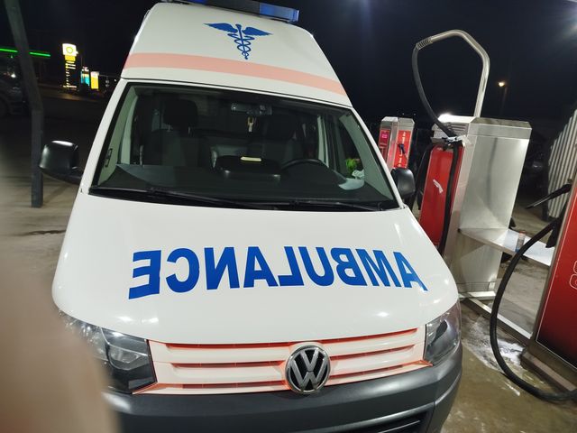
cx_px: 288
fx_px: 400
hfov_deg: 71.6
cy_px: 216
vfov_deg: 56.8
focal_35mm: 24
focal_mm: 5.31
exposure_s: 1/33
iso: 400
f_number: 1.7
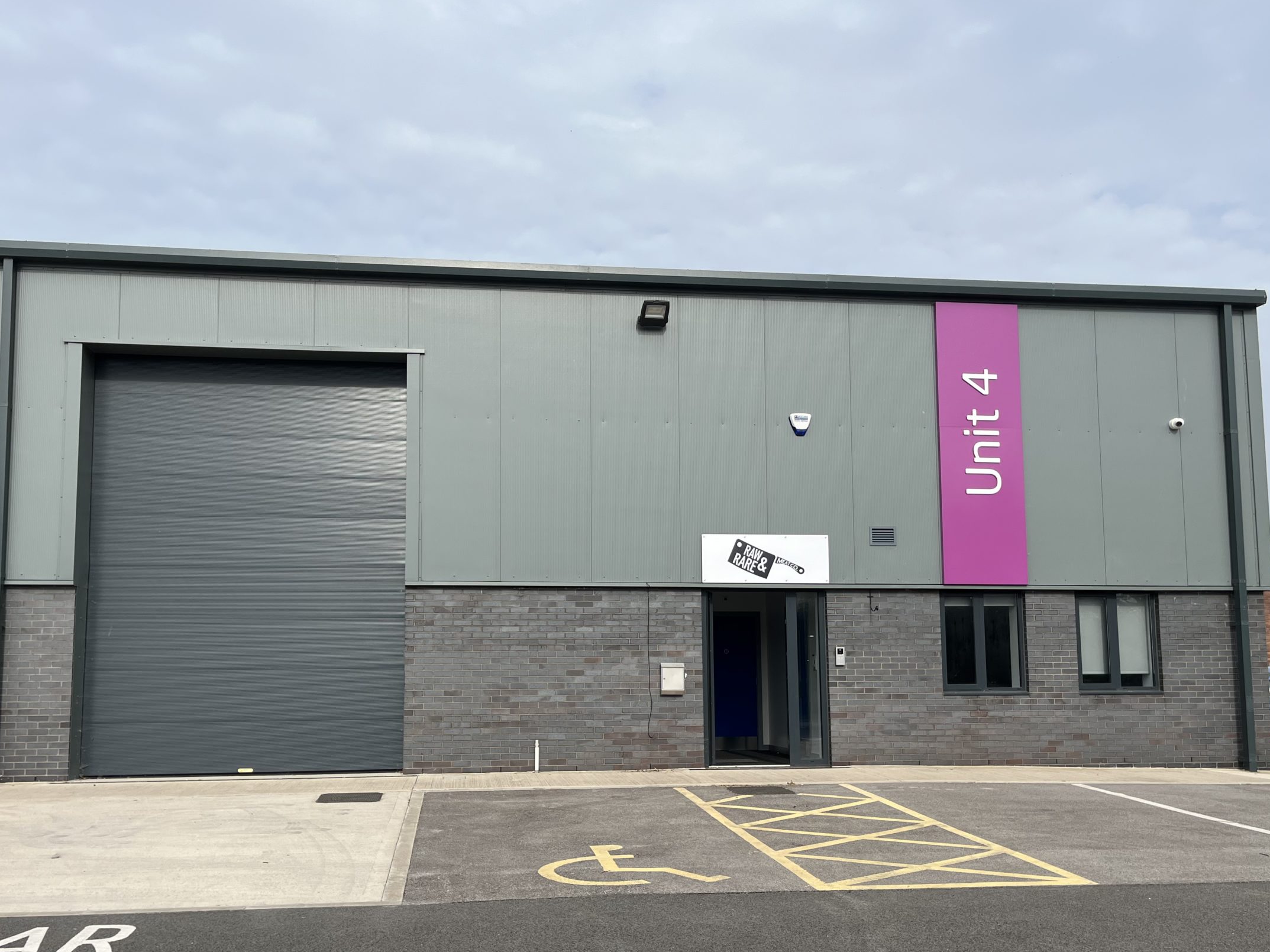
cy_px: 555
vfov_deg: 45.3
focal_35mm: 31
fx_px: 1137
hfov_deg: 58.3
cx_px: 606
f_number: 1.6
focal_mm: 5.1
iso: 50
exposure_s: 1/3215
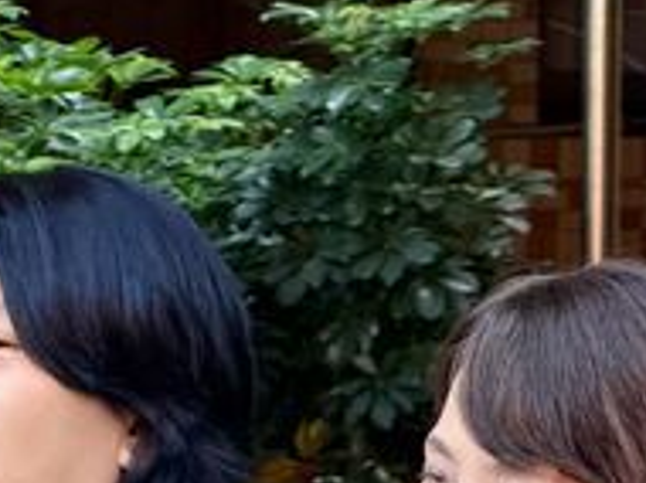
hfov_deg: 6.3
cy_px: 612
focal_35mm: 316
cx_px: 44
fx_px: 5890
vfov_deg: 4.7
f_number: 2.8
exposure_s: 1/120
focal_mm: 16.89
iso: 125
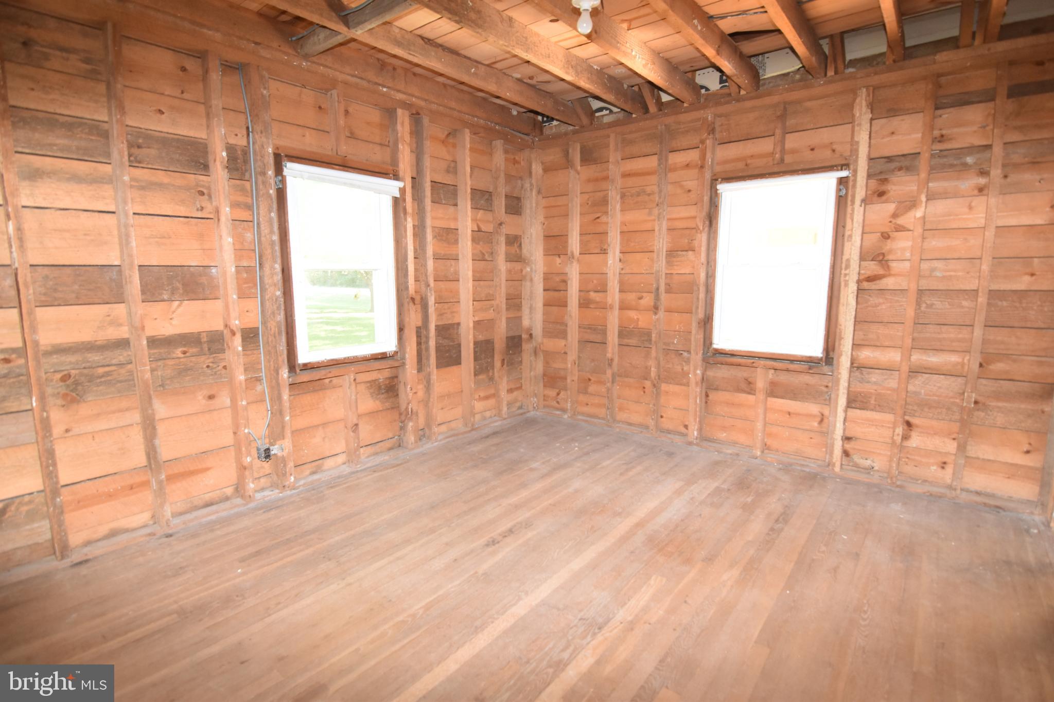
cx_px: 527
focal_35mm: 16
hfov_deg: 95.0
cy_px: 351
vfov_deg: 72.0
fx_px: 483
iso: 800
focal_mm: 11
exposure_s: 1/60
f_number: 4
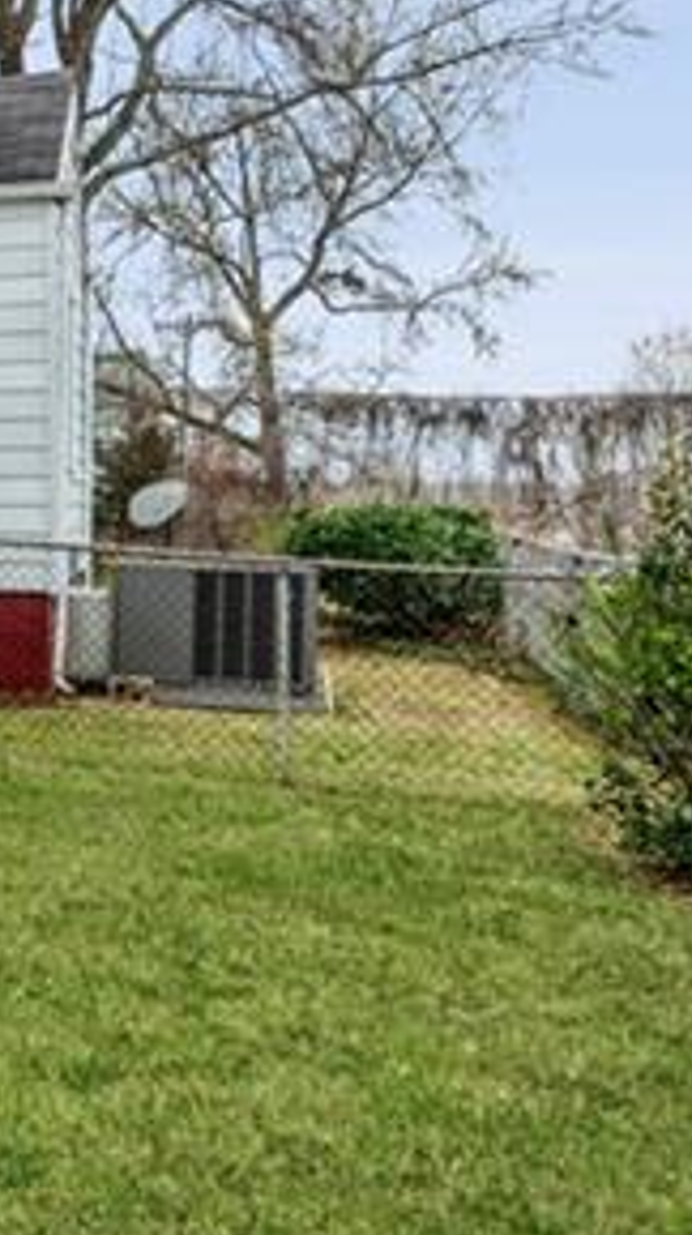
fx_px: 1701
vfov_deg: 39.8
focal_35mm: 52
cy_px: 528
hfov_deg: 17.5
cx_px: -632
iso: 200
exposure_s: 1/160
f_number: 8
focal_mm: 14
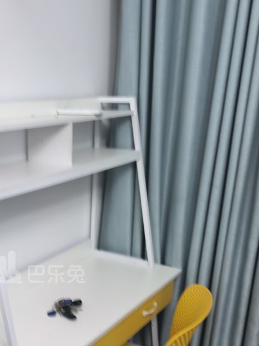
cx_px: 37
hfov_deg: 31.0
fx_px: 449
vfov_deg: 40.6
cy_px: 268
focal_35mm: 45
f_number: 1.4
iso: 200
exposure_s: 1/50
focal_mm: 6.98
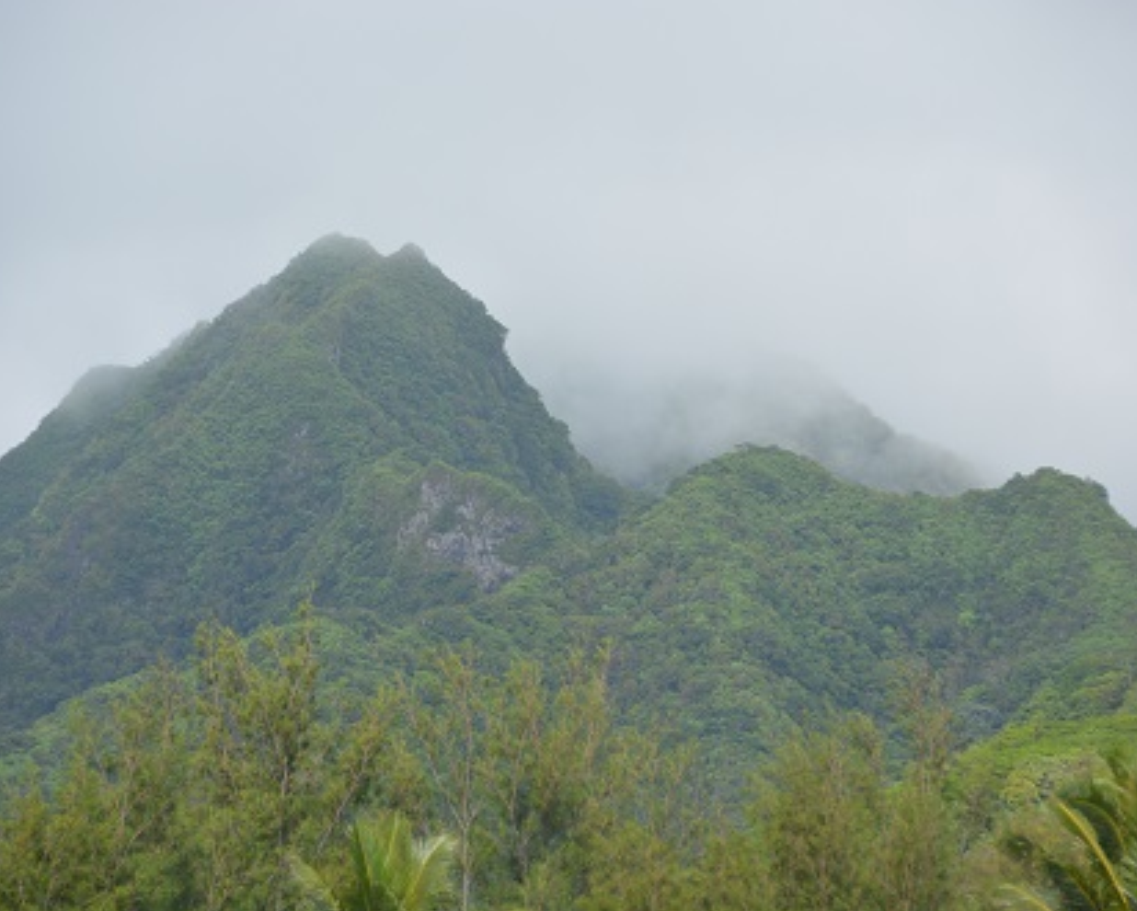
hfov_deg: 8.4
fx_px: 7763
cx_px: 582
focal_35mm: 231
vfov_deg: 6.7
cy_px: 457
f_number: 6.3
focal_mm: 135
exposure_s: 1/1600
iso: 400
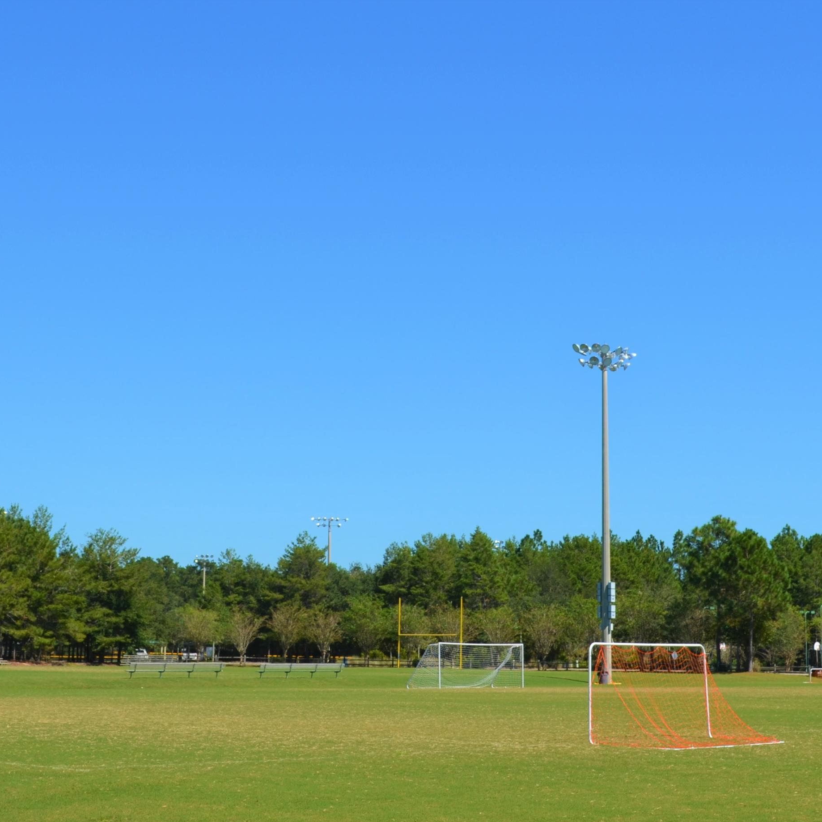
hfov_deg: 31.4
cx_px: 539
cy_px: 443
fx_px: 1451
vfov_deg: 31.6
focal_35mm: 54
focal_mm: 26
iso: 100
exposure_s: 1/350
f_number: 9.5
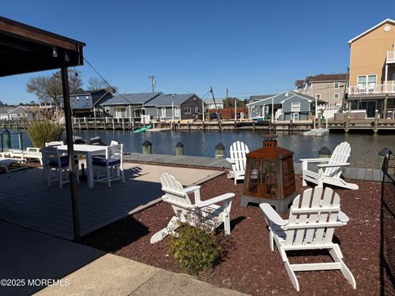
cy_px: 148
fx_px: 297
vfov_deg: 53.1
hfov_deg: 67.3
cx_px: 198
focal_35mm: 26
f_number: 1.6
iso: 50
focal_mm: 5.96
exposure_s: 1/7813
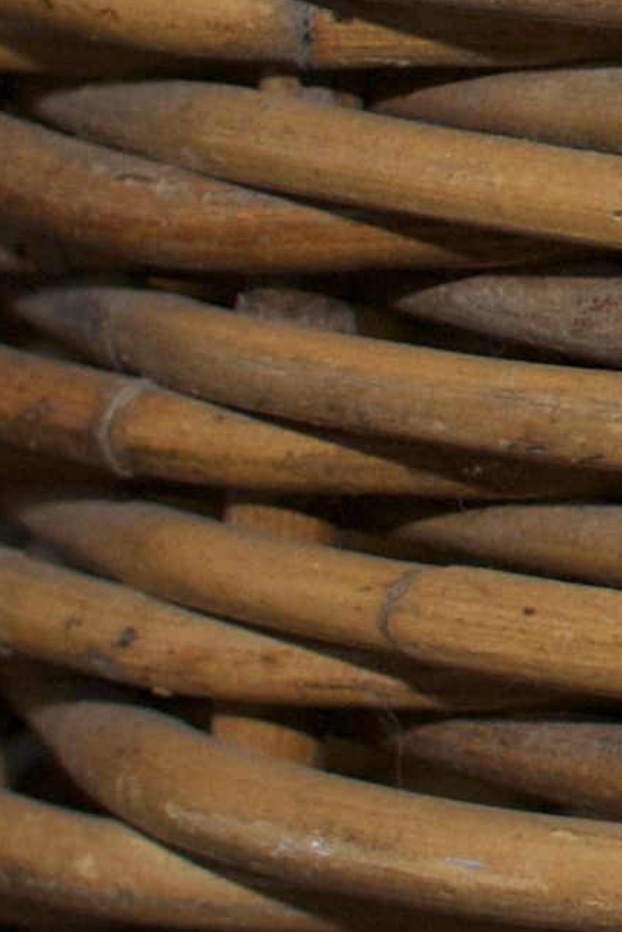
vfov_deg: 5.1
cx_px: 2115
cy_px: -696
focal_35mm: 399
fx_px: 10324
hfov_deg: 3.3
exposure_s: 1/125
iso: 640
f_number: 2.8
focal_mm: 35
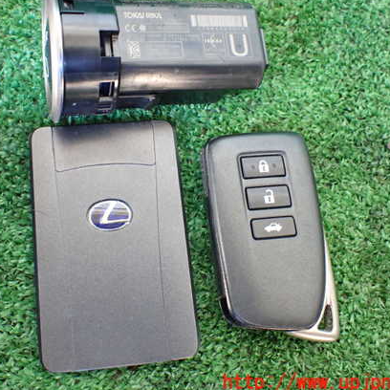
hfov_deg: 42.6
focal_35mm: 39
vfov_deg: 42.8
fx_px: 497
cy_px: 180
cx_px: 152
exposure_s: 1/30
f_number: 2.3
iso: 800
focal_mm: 5.4
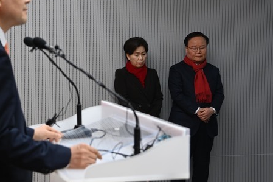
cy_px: 70
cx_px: 90
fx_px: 743
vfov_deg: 13.9
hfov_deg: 20.7
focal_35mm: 98
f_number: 6.3
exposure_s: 1/320
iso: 1000
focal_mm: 70
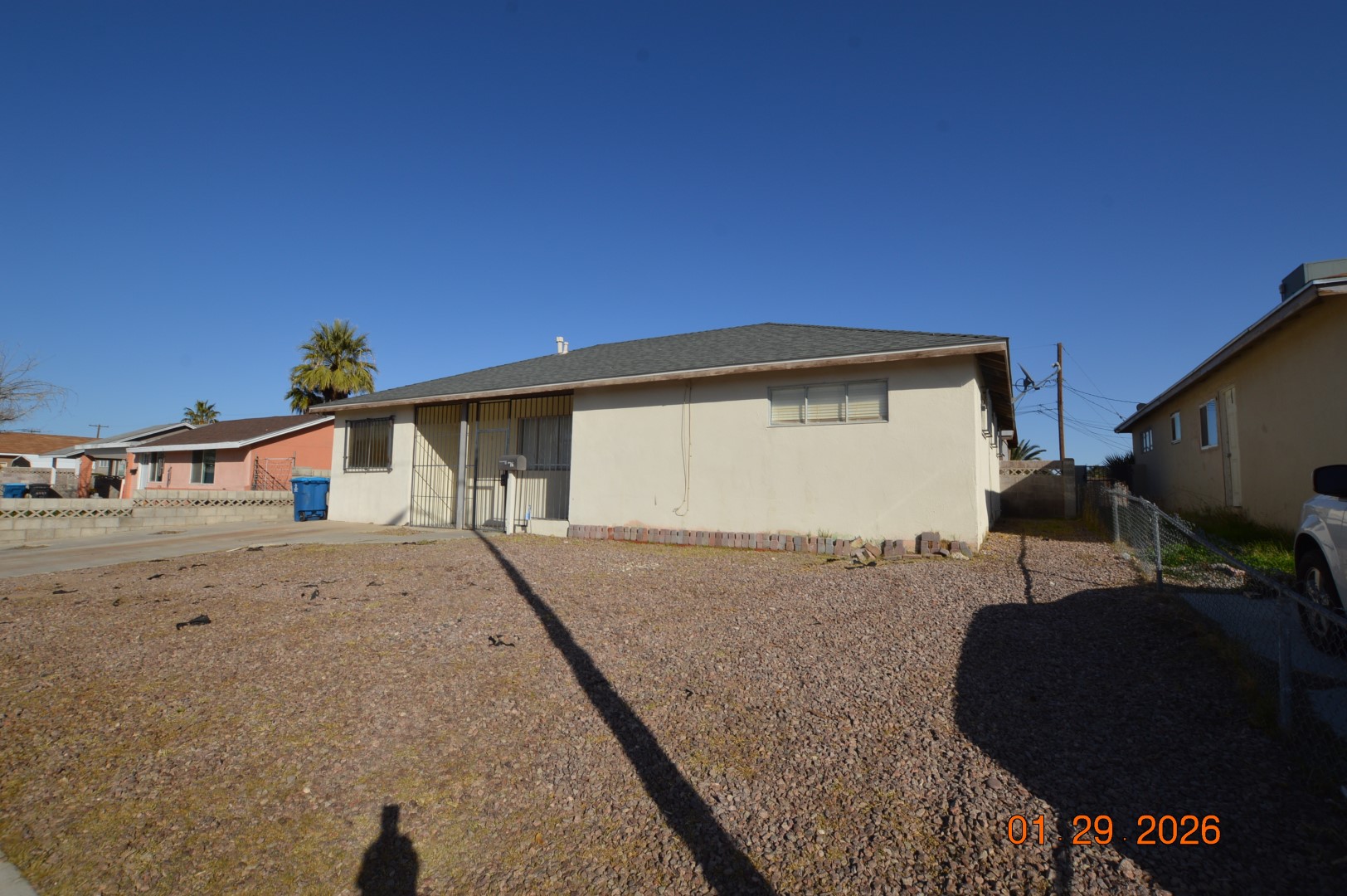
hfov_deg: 100.4
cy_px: 448
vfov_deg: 77.2
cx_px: 674
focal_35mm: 15
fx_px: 561
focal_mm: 10
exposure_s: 1/200
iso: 100
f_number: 13
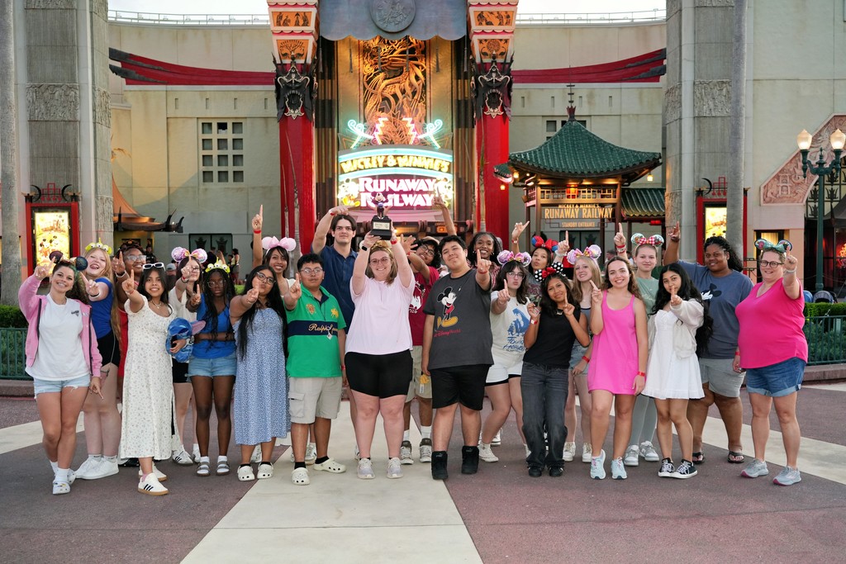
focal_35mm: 40
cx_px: 423
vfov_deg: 33.4
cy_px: 282
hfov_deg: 48.5
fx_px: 940
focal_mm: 40
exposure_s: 1/60
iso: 1600
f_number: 4
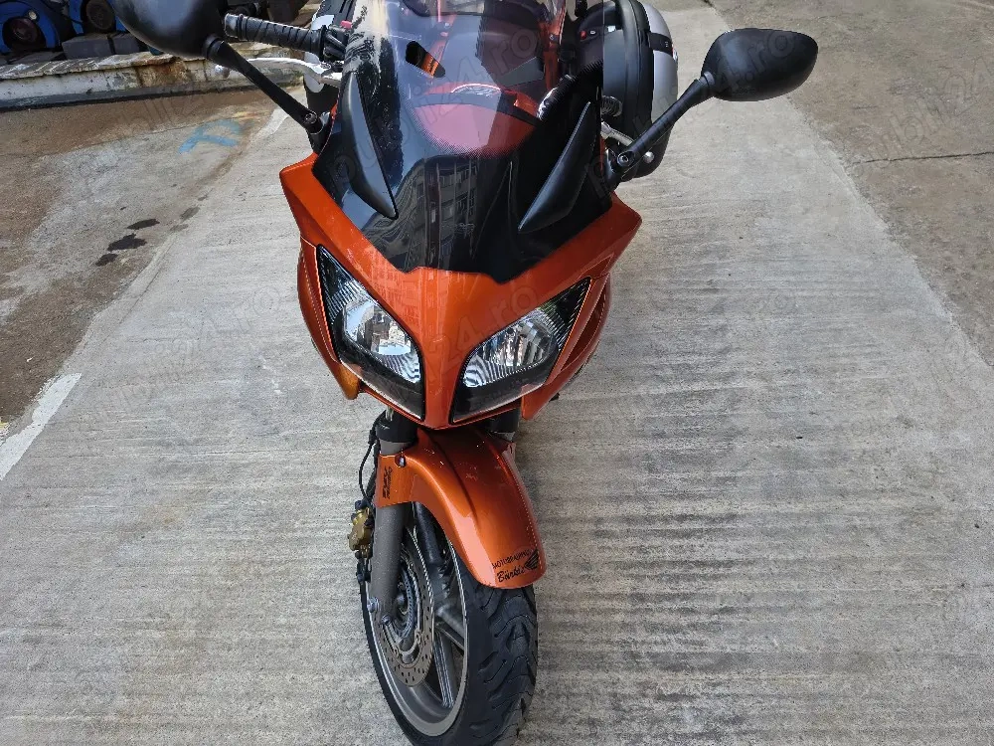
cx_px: 497
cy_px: 373
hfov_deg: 73.9
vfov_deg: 58.9
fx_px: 660
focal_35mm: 23
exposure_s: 1/100
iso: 184
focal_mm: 5.56
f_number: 1.8
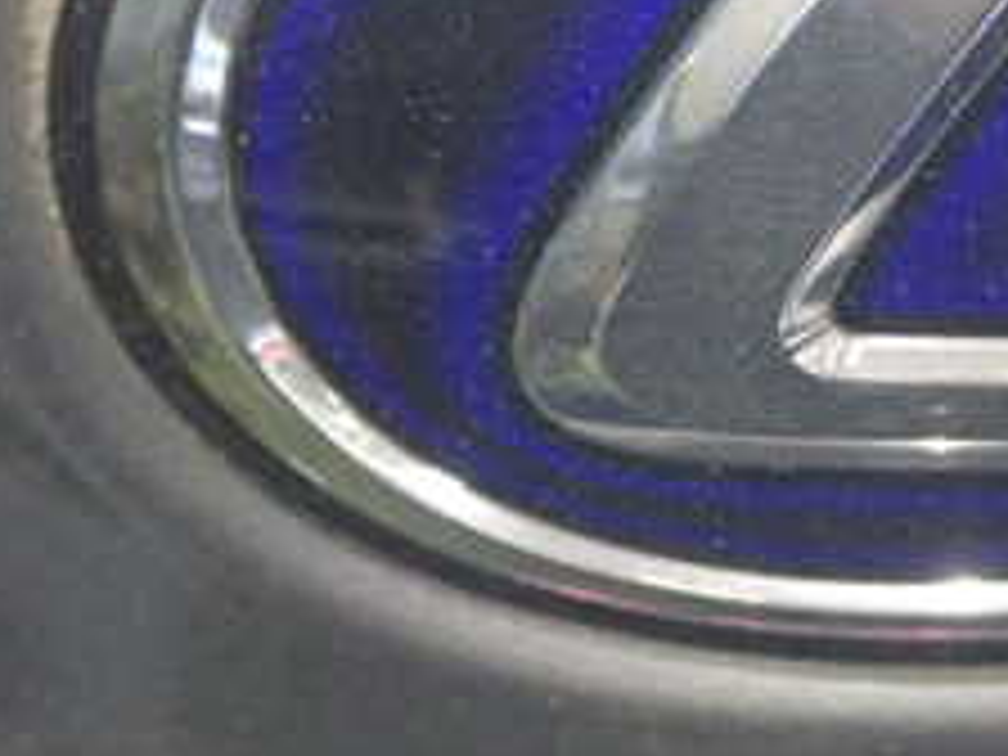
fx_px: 2970
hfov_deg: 19.1
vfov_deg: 14.3
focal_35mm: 102
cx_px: 819
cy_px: 18
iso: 800
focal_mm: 6.83
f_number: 2.7
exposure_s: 1/40
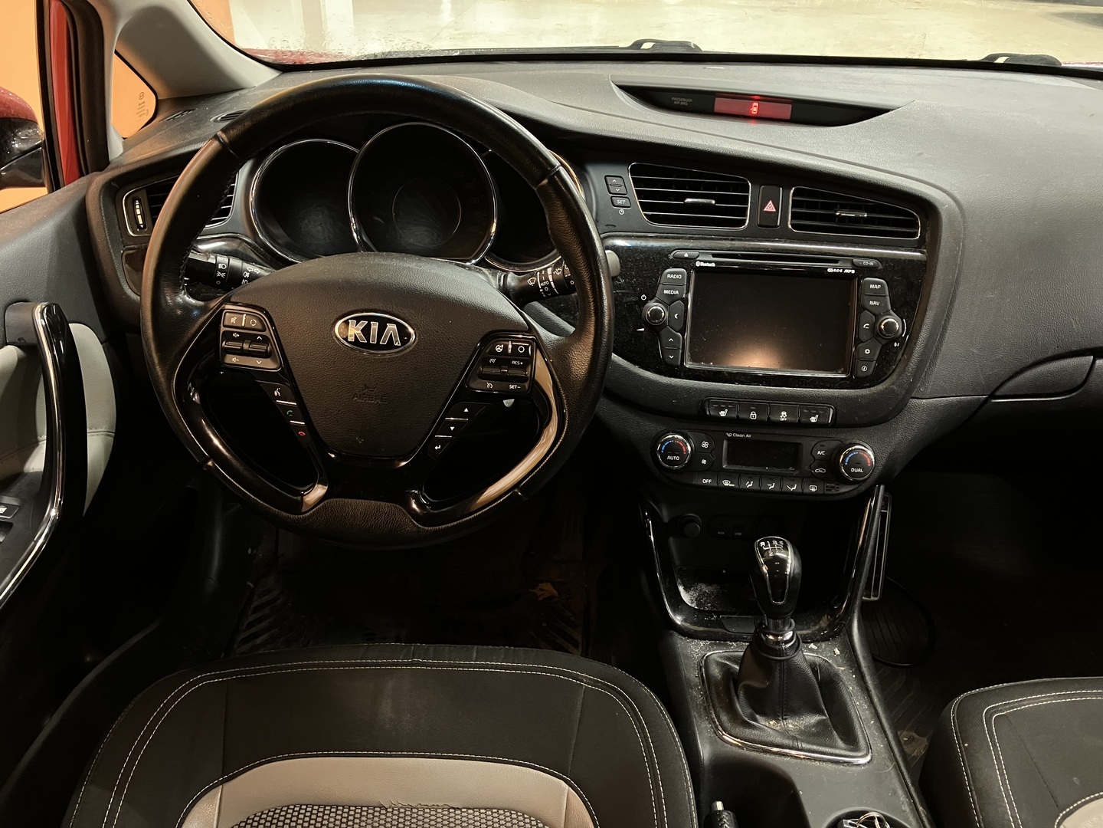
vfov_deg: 49.7
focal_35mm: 28
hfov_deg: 63.4
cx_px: 552
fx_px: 892
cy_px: 414
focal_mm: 3.99
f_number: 1.8
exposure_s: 1/25
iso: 400
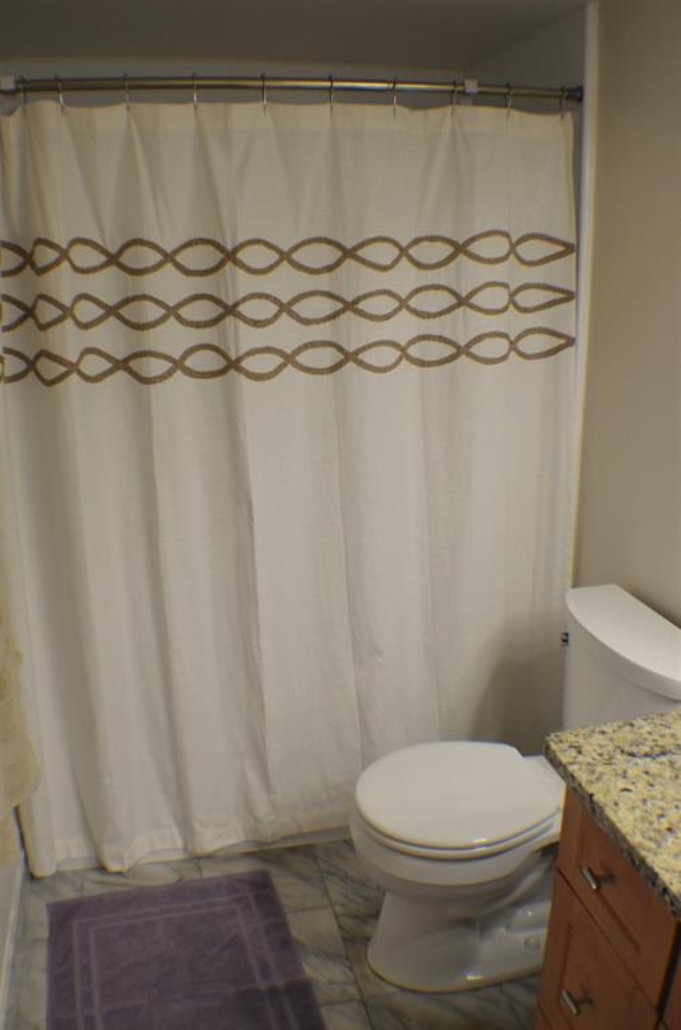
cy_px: 515
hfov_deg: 36.7
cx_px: 340
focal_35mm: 36
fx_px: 1027
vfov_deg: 53.2
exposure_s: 1/100
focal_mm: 24
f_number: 5
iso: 400
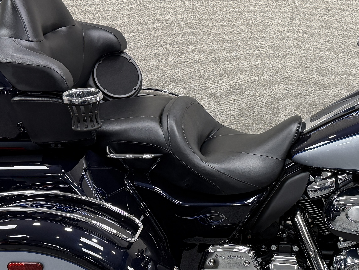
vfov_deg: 24.2
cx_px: 258
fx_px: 622
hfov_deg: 31.7
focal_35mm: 60
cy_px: 197
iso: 200
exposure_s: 1/120
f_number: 1.78
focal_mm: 6.76
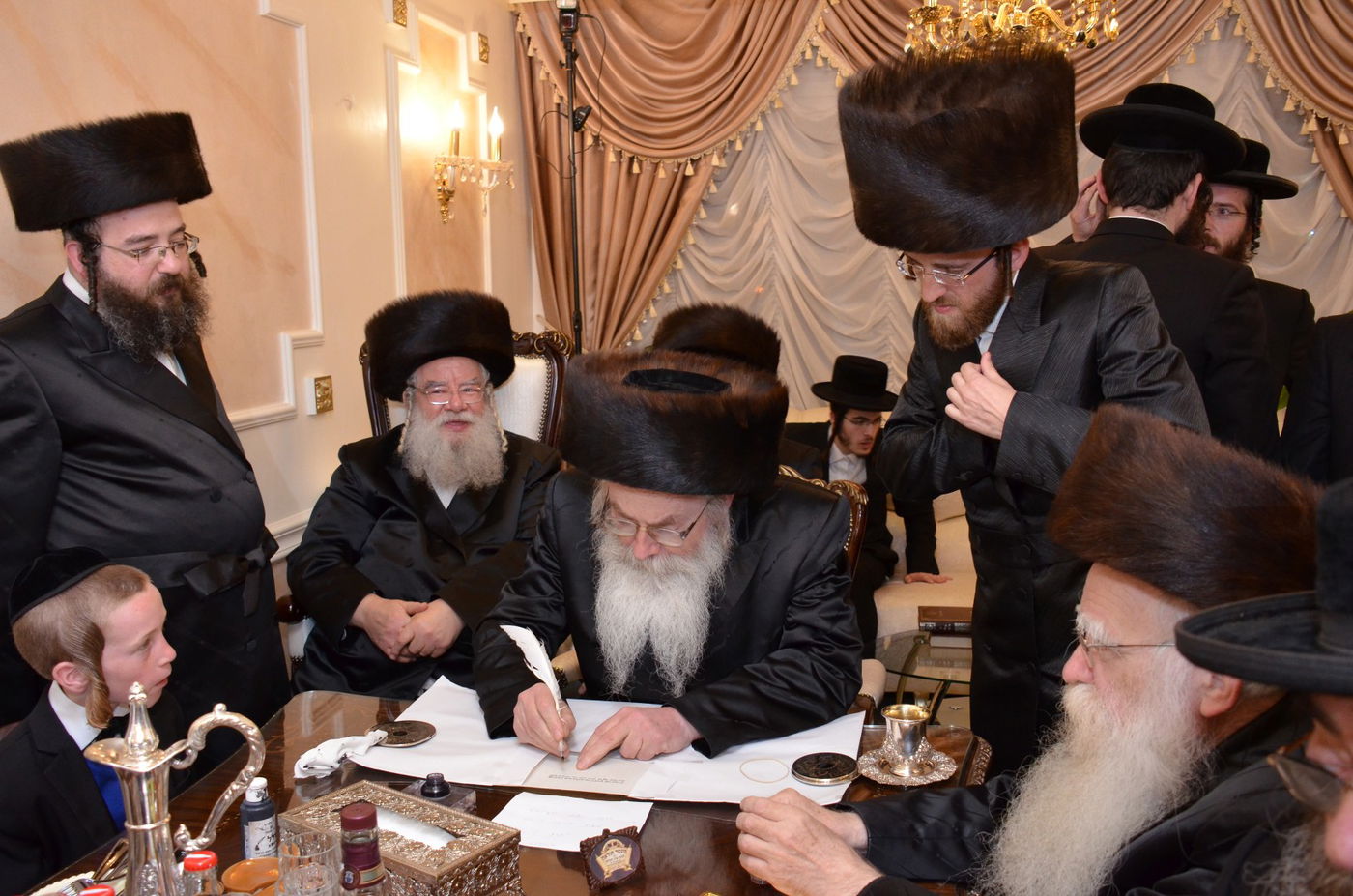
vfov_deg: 39.8
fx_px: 1238
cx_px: 676
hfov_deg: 57.3
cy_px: 448
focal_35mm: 33
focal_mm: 22
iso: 1600
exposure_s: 1/100
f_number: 5.6
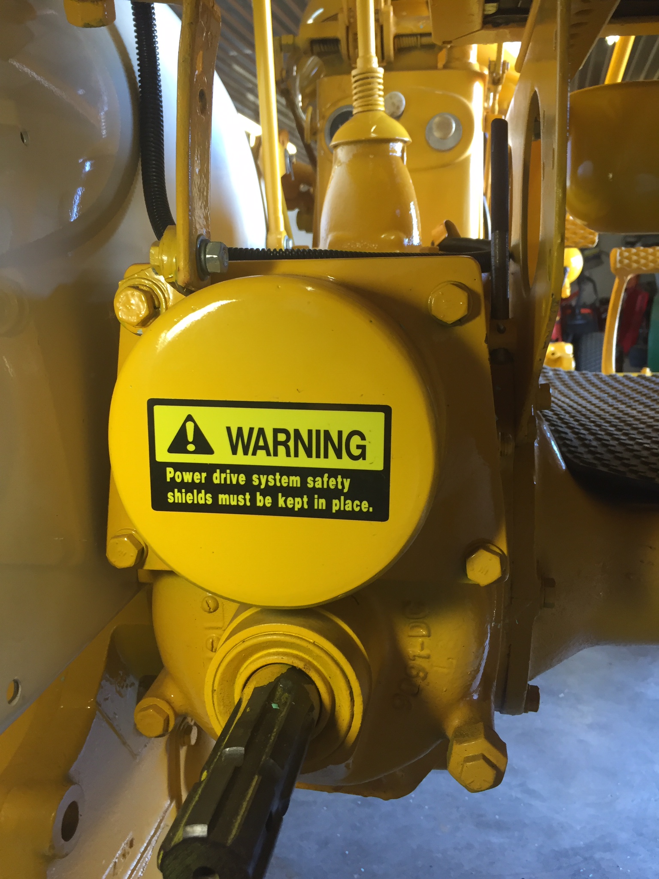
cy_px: 440
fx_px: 736
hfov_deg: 48.2
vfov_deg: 61.7
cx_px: 330
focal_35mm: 29
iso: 64
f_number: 2.2
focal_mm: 4.15
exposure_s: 1/30
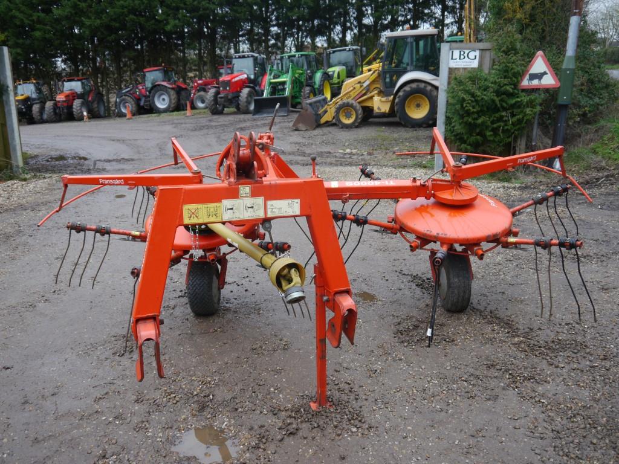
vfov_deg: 46.8
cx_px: 310
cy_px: 232
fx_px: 536
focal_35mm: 30
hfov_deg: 60.0
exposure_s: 1/80
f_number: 3.6
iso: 160
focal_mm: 15
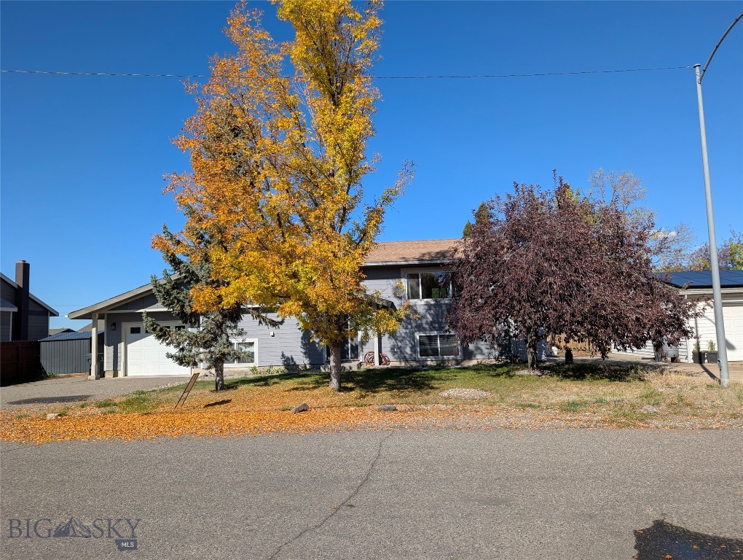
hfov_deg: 71.5
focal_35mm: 24
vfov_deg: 56.9
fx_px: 516
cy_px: 280
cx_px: 372
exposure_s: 1/1825
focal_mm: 6.9
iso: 24
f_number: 1.68
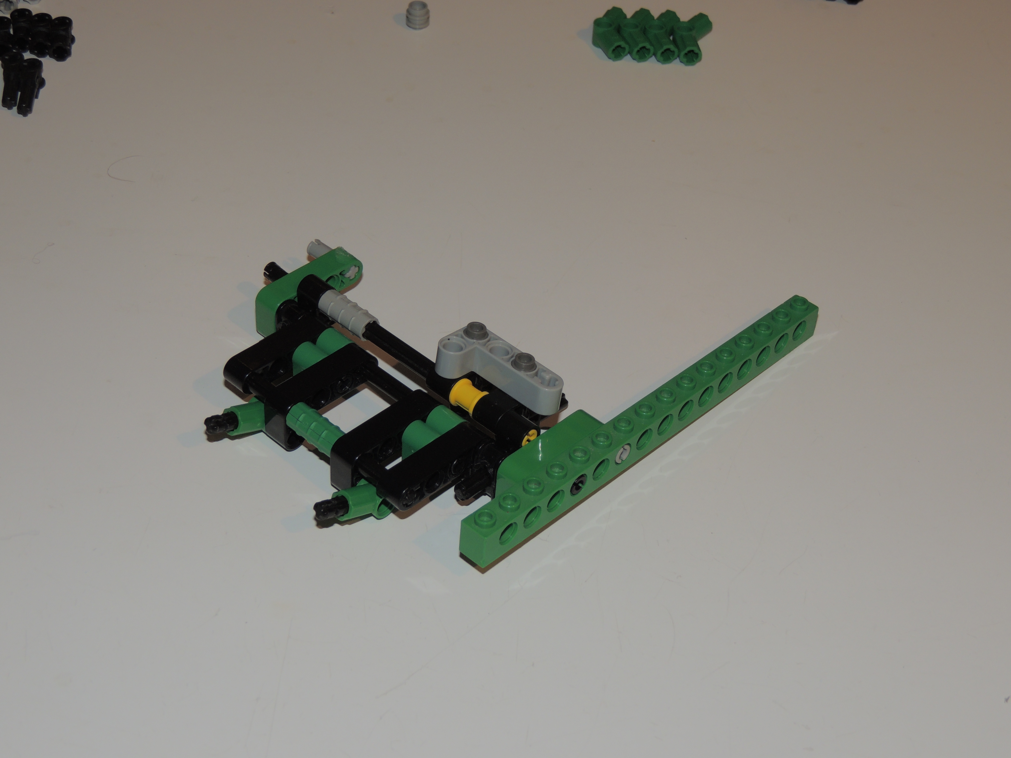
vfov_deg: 24.4
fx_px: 1752
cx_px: 506
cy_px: 379
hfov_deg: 32.2
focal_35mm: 60
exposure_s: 1/50
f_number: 3.7
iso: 140
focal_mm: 10.7
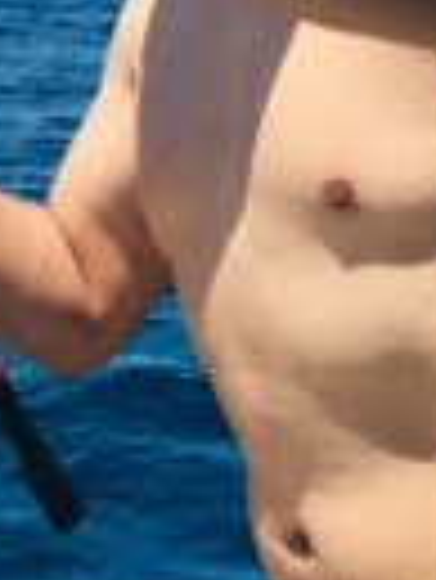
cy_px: 328
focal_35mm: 112
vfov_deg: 17.5
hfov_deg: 13.1
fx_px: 1878
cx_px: 52
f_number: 2.2
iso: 25
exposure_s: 1/1570
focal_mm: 4.15
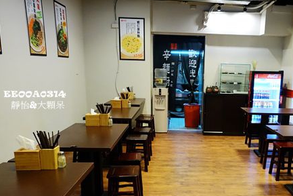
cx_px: 197
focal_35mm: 36
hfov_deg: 52.0
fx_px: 293
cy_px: 136
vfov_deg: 36.4
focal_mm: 8.8
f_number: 3.2
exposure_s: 1/40
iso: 1000
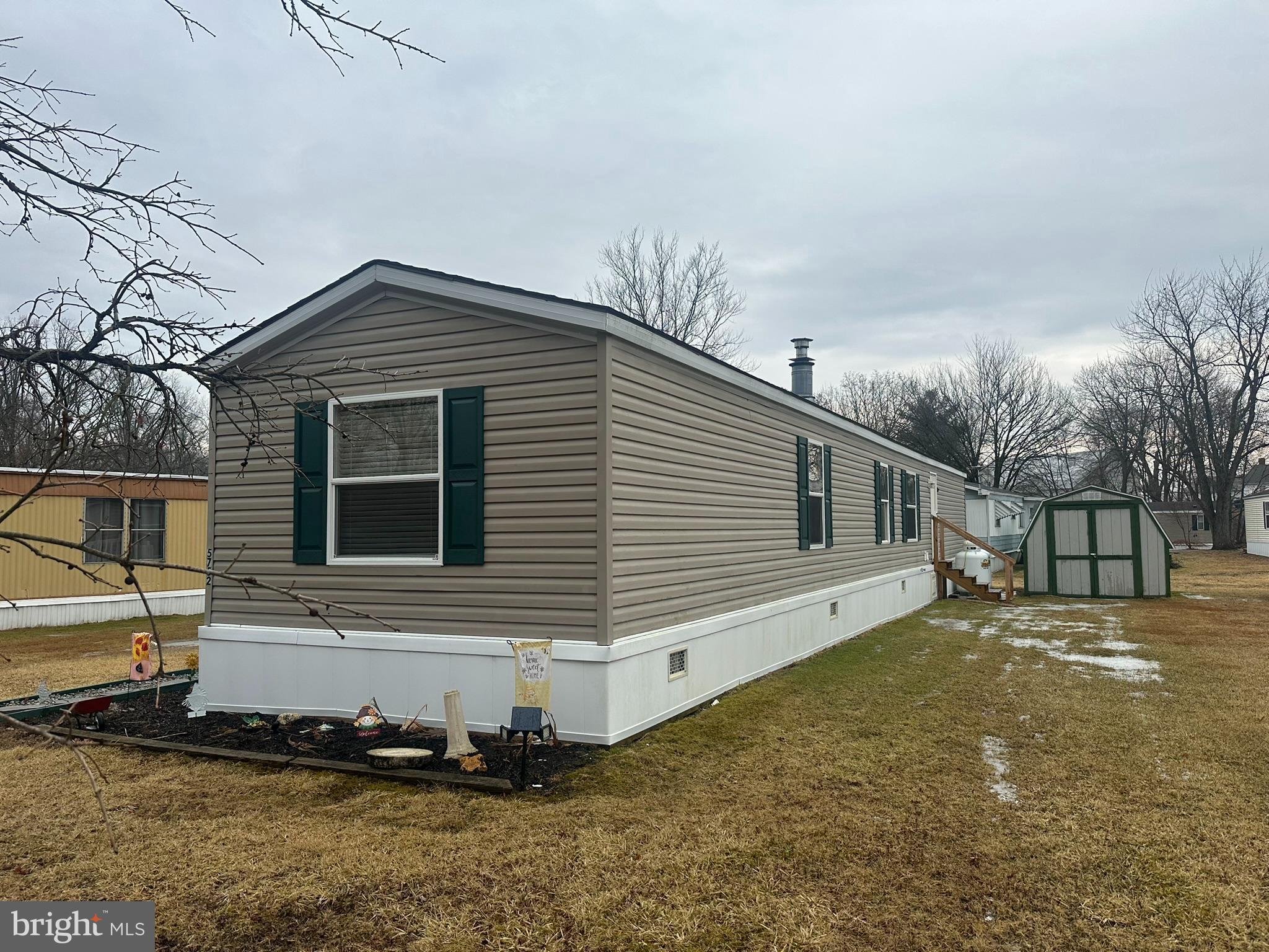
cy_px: 476
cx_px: 634
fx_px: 880
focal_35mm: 24
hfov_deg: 71.6
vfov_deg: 56.8
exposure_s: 1/1473
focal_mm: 6.86
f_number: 1.78
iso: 80
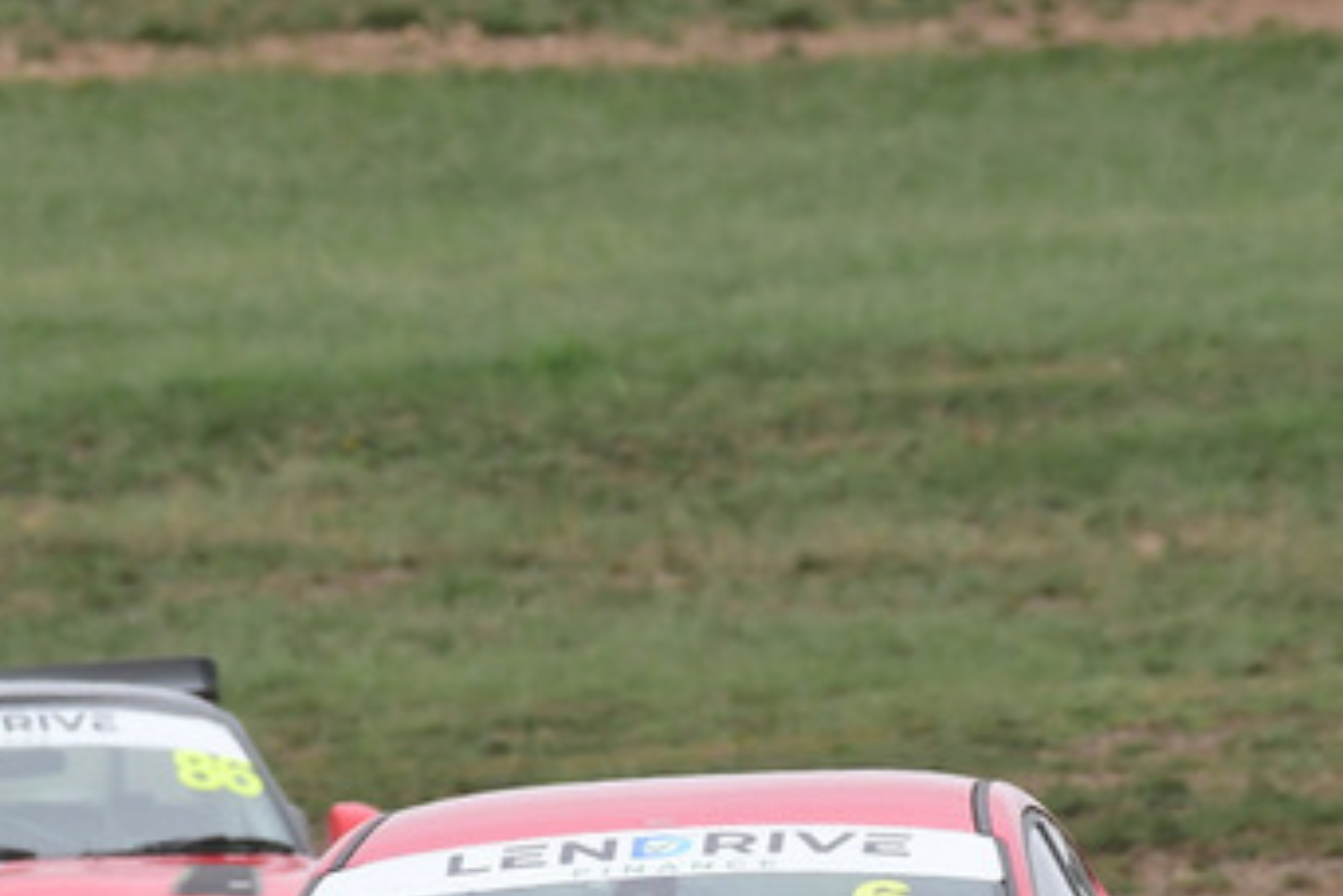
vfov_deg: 0.8
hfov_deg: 1.2
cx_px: 664
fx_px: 65503
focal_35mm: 1756
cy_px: 880
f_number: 10
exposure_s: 1/640
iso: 640
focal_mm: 500
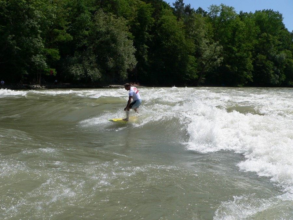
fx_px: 305
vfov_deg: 39.7
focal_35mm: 36
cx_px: 146
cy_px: 110
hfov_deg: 51.4
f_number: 4.6
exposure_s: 1/800
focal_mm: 6
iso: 80
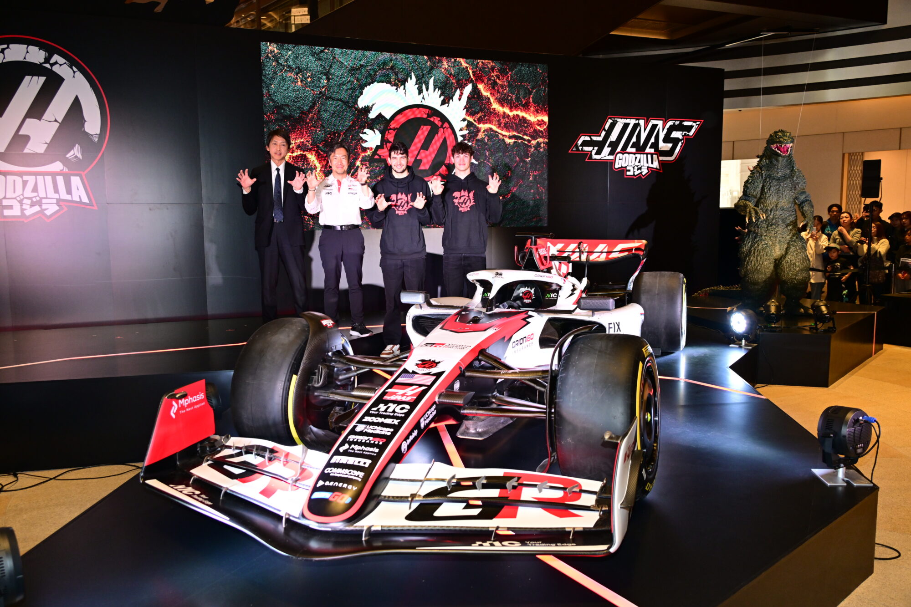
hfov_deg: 62.8
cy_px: 304
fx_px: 746
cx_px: 456
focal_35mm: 30
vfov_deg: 44.3
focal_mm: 29.5
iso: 1250
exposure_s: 1/200
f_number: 4.5
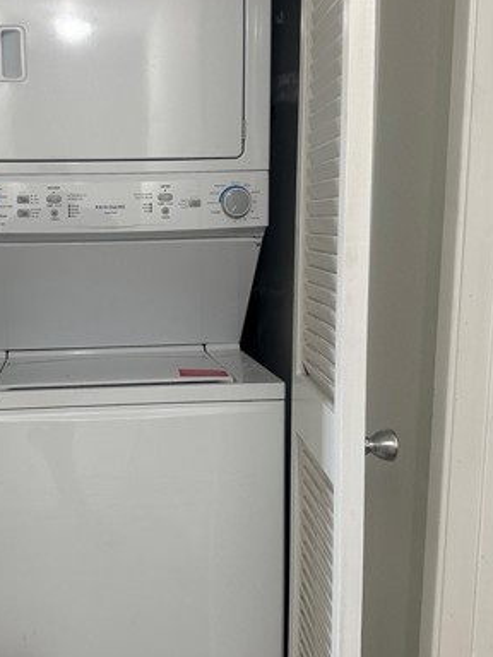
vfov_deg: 46.8
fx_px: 760
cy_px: 334
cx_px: 127
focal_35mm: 40
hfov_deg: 35.2
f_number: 1.78
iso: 160
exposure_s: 1/60
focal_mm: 6.86
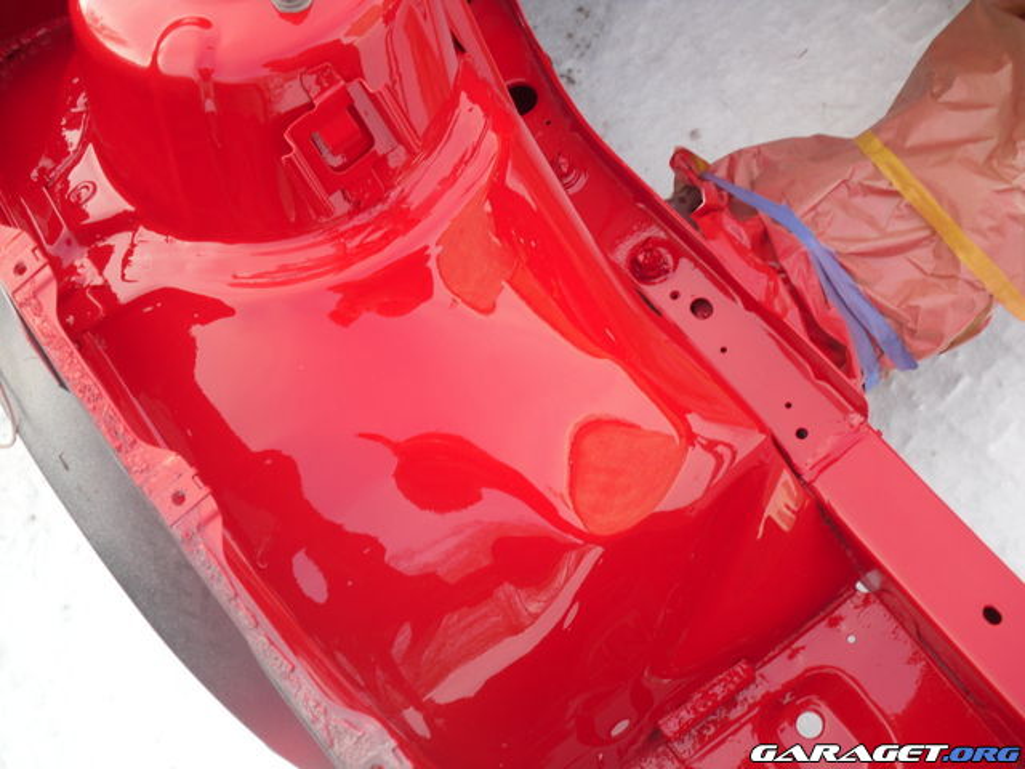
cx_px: 512
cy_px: 384
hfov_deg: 52.6
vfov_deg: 40.7
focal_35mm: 35
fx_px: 1036
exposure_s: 1/90
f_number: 3
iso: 100
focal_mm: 6.3
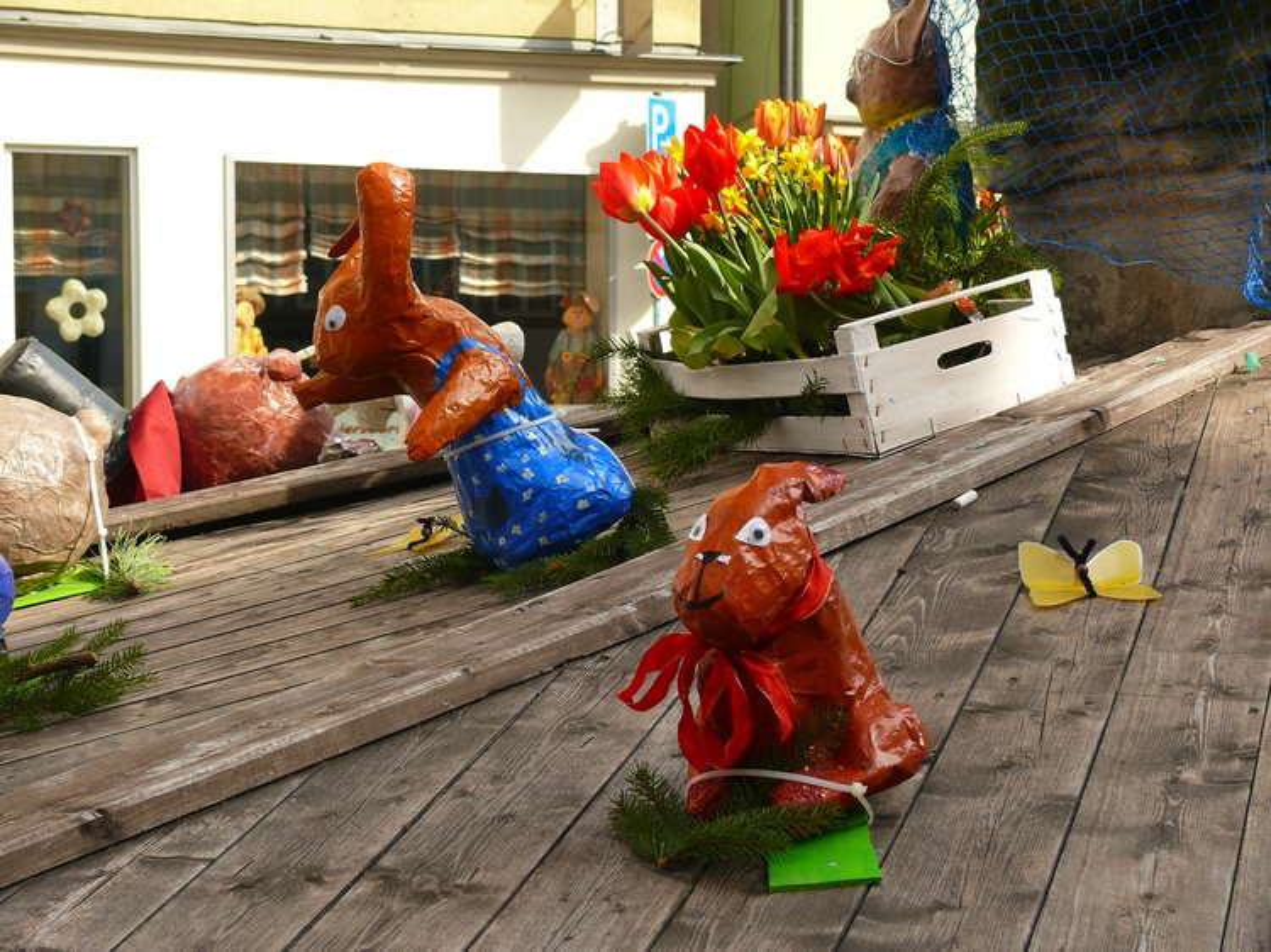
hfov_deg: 28.6
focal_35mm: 68
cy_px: 476
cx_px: 636
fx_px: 2496
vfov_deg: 21.6
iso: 100
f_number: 4
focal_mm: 14.4
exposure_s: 1/125
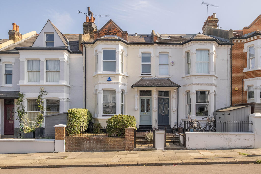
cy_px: 87
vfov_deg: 57.2
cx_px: 130
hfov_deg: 78.6
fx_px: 160
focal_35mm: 22
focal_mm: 14.5
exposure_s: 1/1900
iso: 500
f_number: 5
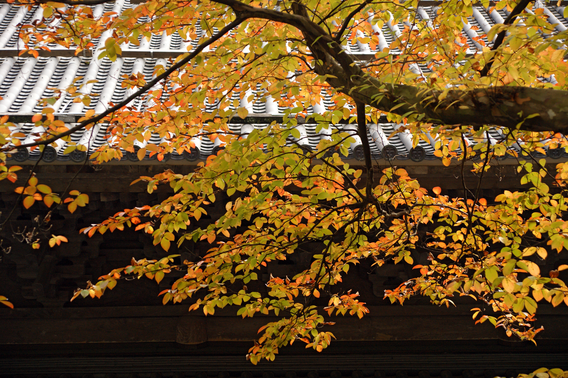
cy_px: 189
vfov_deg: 22.6
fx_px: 946
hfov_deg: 33.4
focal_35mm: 60
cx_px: 284
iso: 400
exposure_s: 1/80
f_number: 4.5
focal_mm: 40
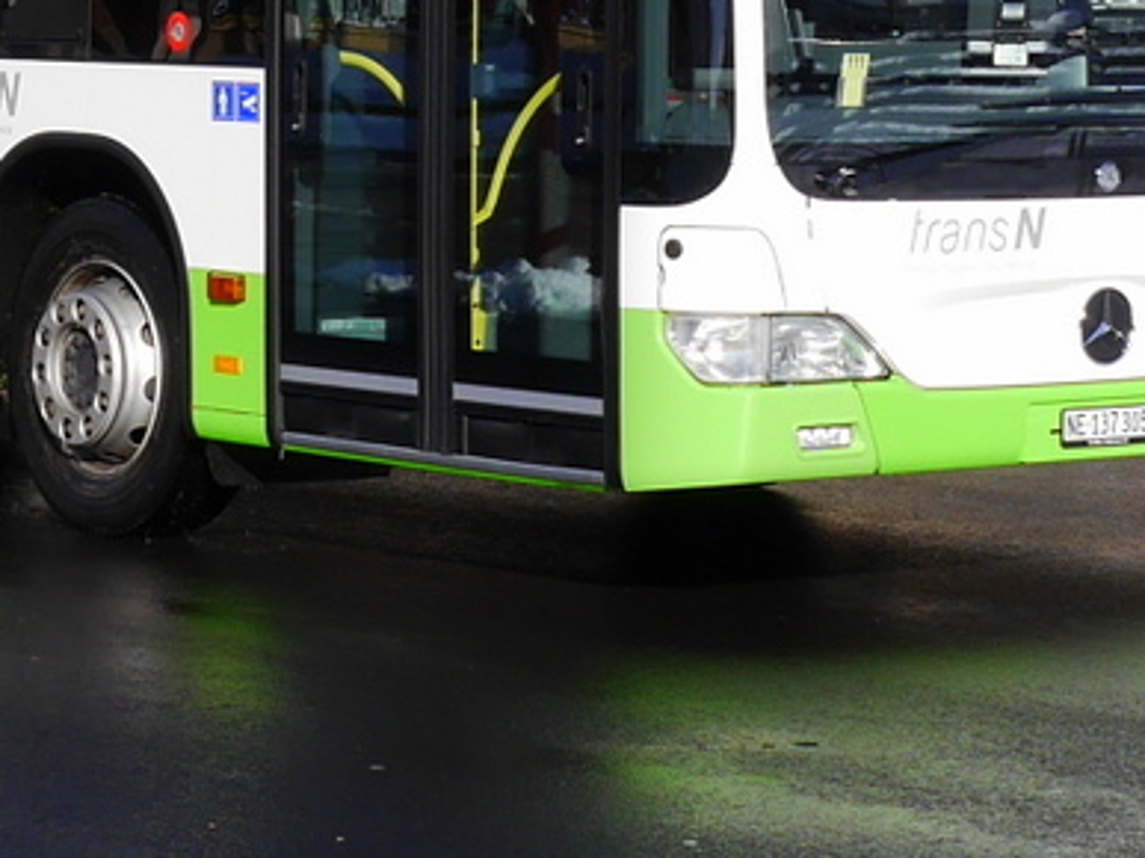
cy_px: -151
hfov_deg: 21.3
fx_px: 3009
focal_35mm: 91
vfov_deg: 15.7
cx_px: 275
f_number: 8
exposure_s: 1/400
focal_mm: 16
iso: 160
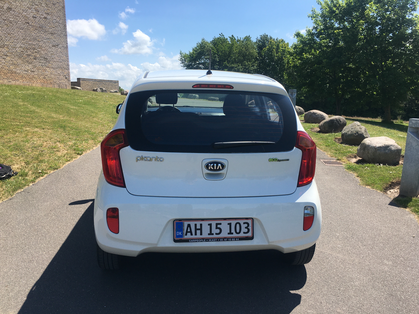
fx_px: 351
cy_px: 157
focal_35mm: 29
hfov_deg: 61.7
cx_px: 210
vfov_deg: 48.2
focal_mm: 4.15
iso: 25
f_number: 2.2
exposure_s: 1/1603
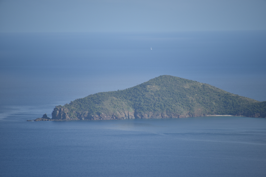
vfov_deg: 4.6
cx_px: 133
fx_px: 2217
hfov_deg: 6.9
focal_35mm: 300
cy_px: 88
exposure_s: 1/640
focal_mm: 300
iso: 110
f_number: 5.6
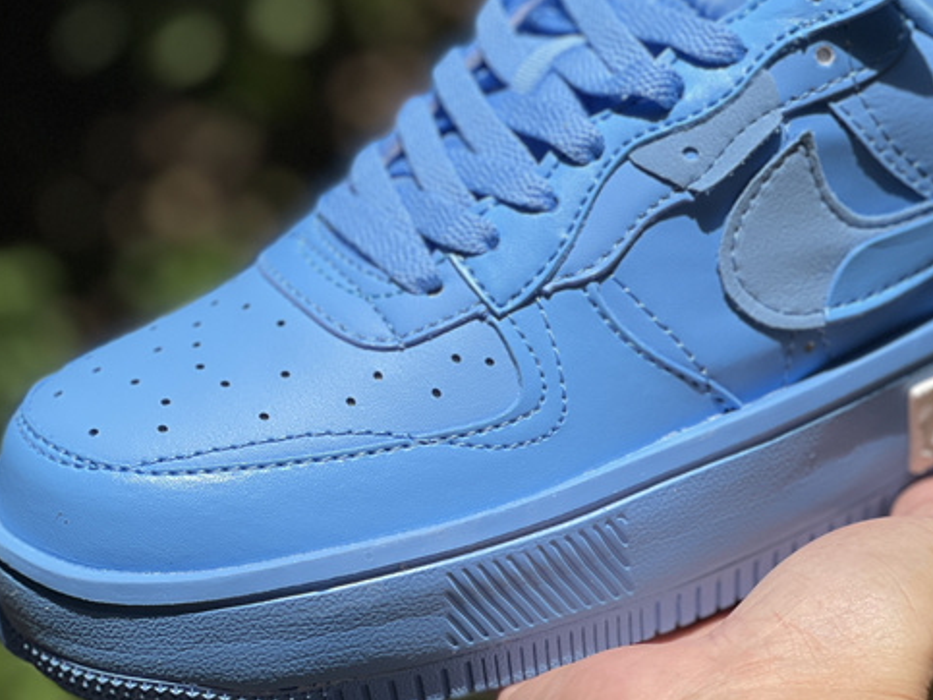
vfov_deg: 15.1
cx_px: 626
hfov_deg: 20.0
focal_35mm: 98
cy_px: 279
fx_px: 2641
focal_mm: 7.5
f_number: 2.2
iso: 32
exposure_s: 1/1876
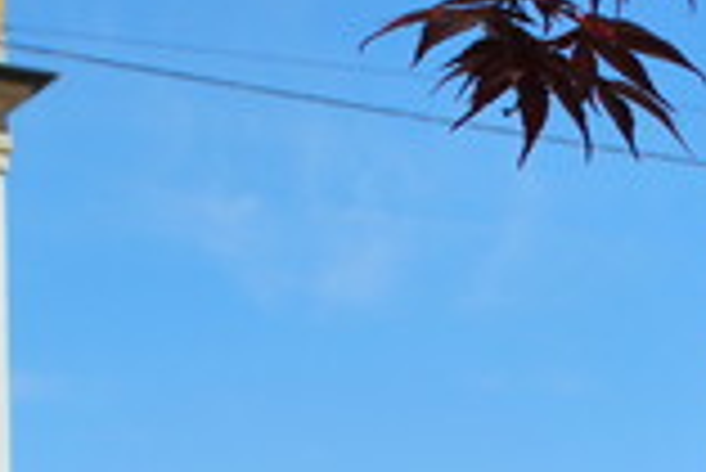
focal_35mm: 184
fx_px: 3612
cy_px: 1140
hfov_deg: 10.8
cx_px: 1057
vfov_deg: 7.0
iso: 100
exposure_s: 1/250
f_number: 8
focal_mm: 24
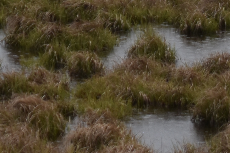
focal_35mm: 494
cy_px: -227
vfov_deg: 2.8
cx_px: -122
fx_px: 3156
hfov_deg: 4.2
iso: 200
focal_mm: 55
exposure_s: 1/250
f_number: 8
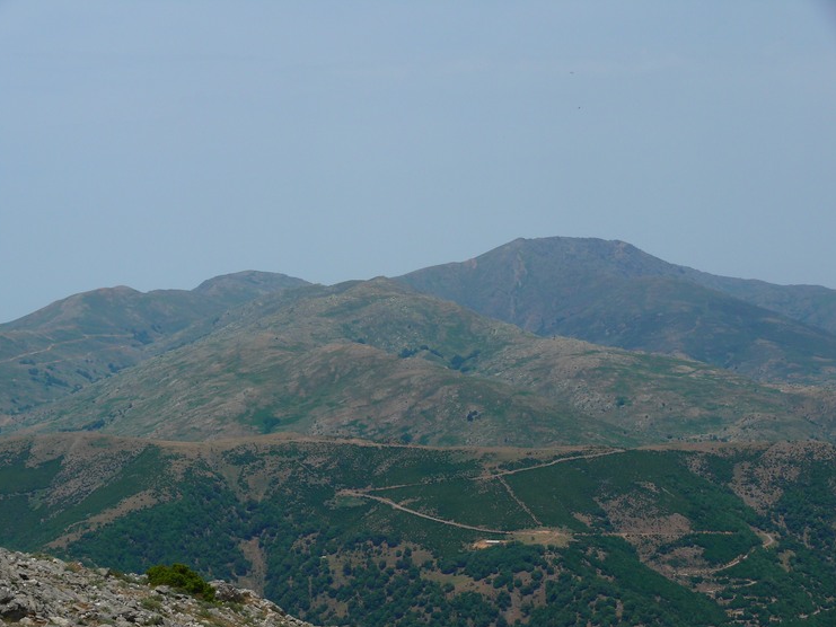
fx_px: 2126
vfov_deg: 16.8
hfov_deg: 22.3
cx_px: 415
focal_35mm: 88
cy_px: 316
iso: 100
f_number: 5.6
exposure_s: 1/320
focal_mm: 18.4
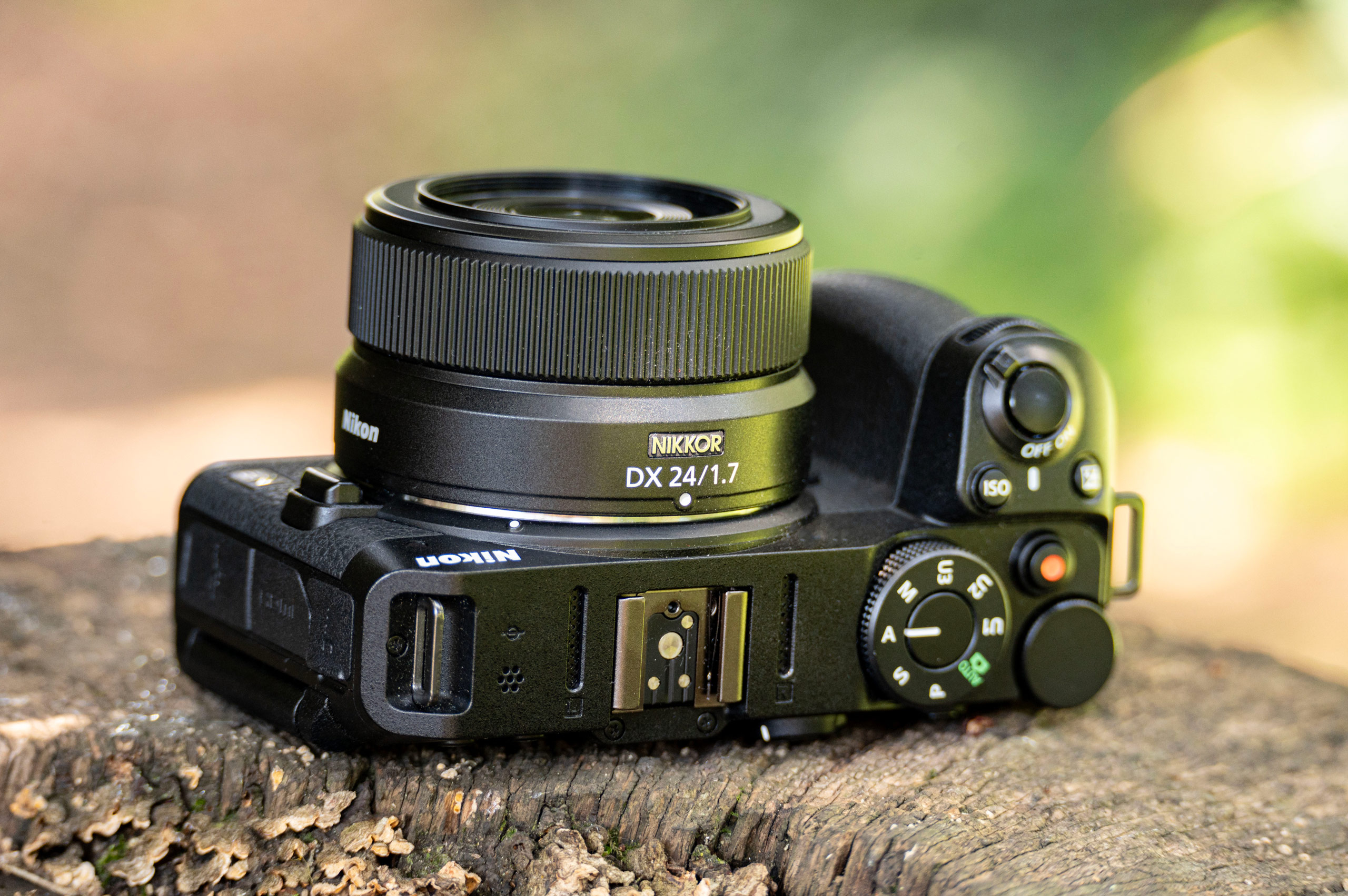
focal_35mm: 169
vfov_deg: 8.1
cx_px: 674
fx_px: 6323
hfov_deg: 12.2
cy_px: 448
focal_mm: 169
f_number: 6.3
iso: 1250
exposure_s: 1/100
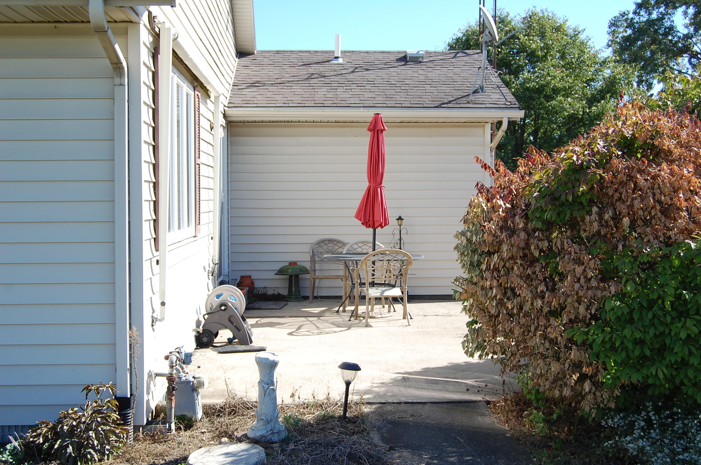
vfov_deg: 28.8
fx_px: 904
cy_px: 232
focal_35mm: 46
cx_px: 350
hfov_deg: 42.4
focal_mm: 31
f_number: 9
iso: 200
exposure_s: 1/320
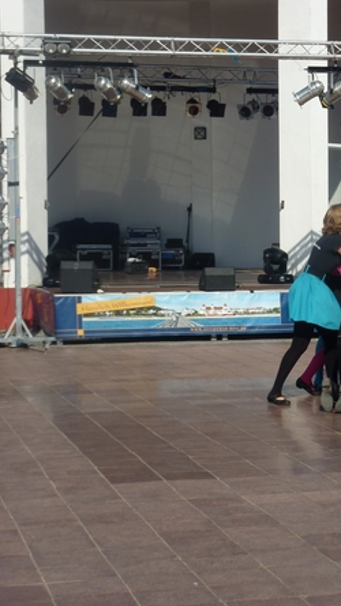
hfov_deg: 11.2
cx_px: 396
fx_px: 1703
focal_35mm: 106
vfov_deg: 20.2
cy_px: 303
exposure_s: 1/400
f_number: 5.6
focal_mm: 11.9
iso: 80
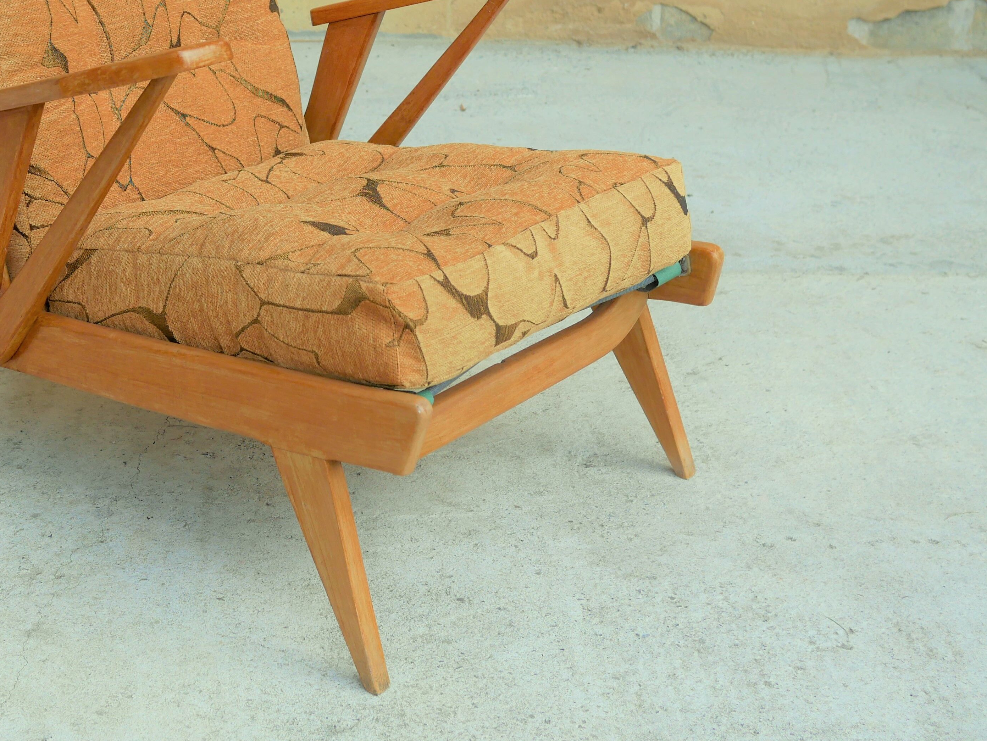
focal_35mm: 66
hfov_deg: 29.1
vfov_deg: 22.0
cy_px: 144
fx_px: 1883
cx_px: 295
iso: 200
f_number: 3.2
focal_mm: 20
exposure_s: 1/320
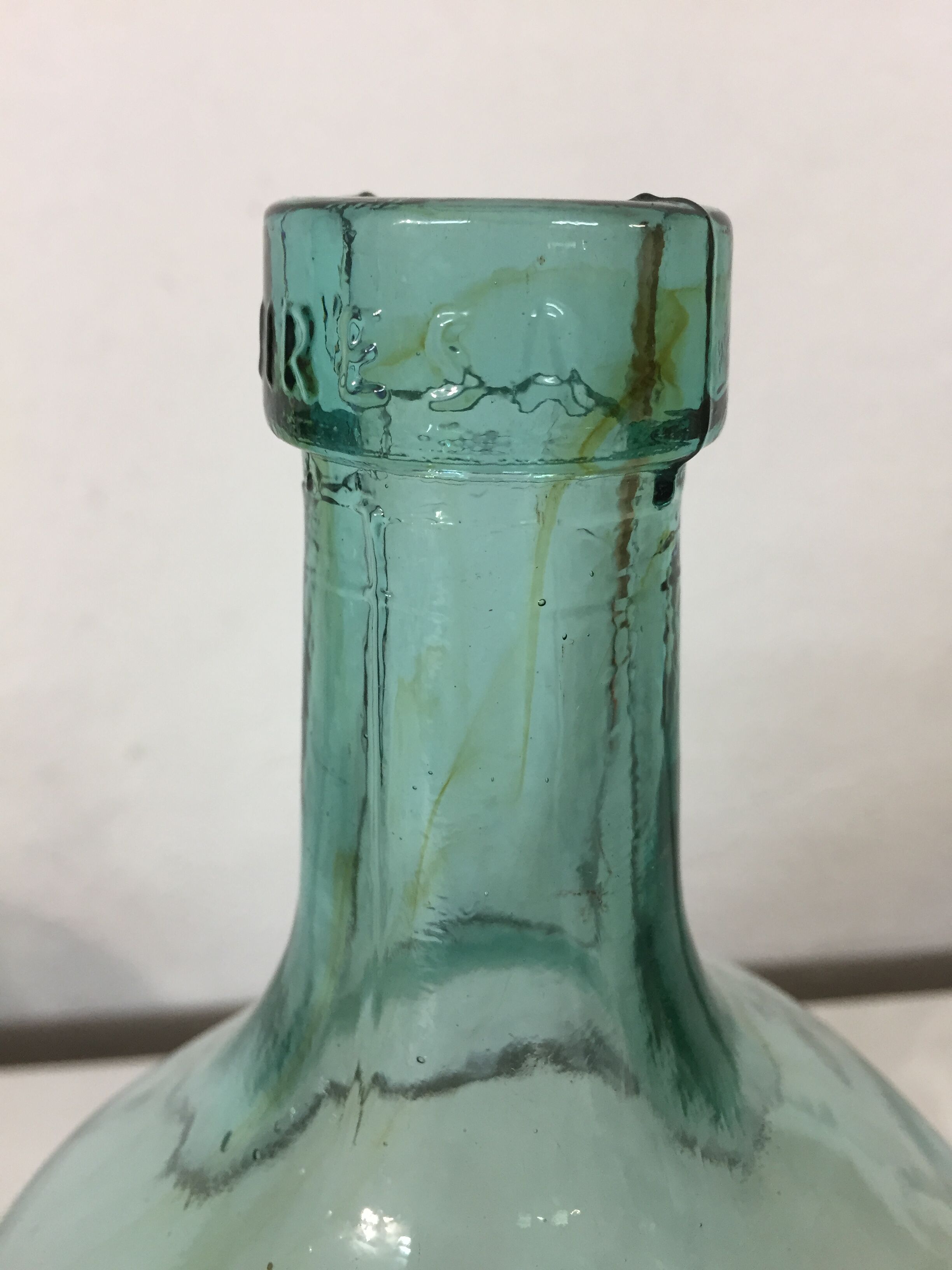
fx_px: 1063
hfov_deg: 48.2
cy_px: 635
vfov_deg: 61.7
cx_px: 476
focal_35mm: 29
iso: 125
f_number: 2.2
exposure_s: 1/33
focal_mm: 4.15
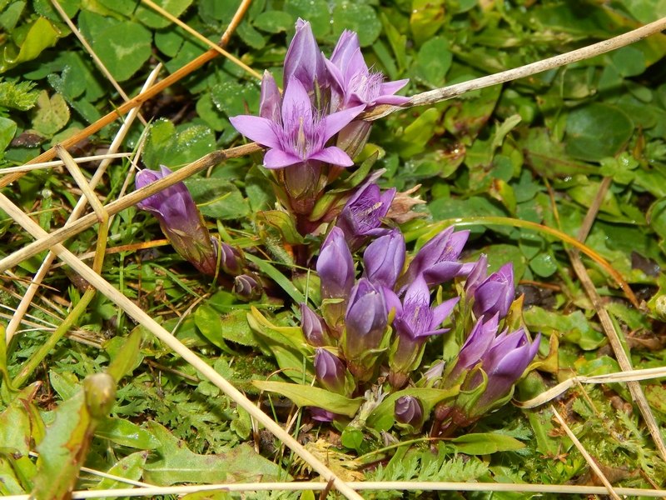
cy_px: 250
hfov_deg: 20.9
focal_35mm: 94
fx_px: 1809
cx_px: 333
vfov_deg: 15.7
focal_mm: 16.6
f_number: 8.8
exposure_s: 1/250
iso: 125
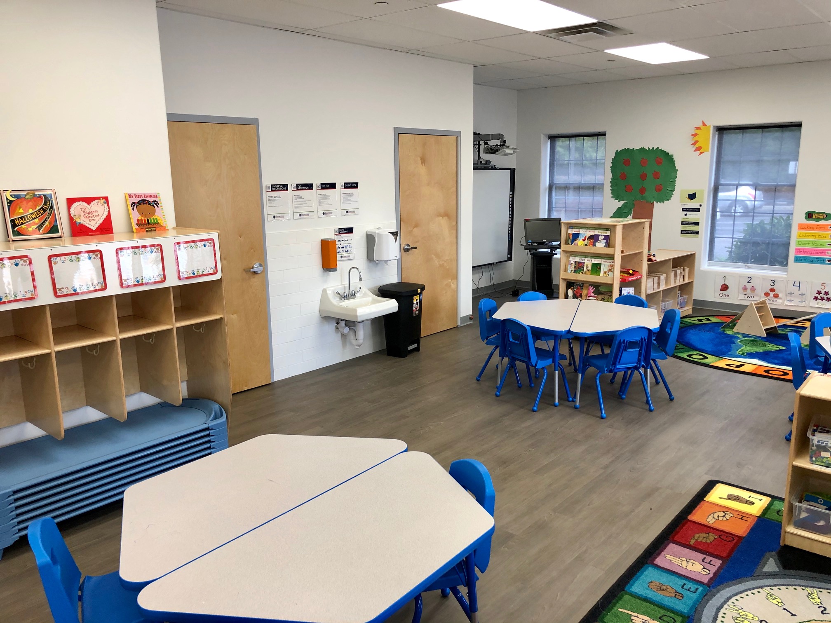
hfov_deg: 63.4
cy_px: 312
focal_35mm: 28
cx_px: 416
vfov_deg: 49.7
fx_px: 672
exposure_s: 1/40
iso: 25
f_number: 1.8
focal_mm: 4
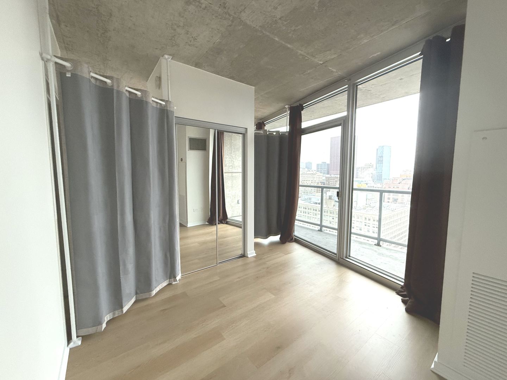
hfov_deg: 102.1
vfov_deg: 85.7
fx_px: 205
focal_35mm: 14
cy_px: 190
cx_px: 254
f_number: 2.2
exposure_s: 1/144
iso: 400
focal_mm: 2.22
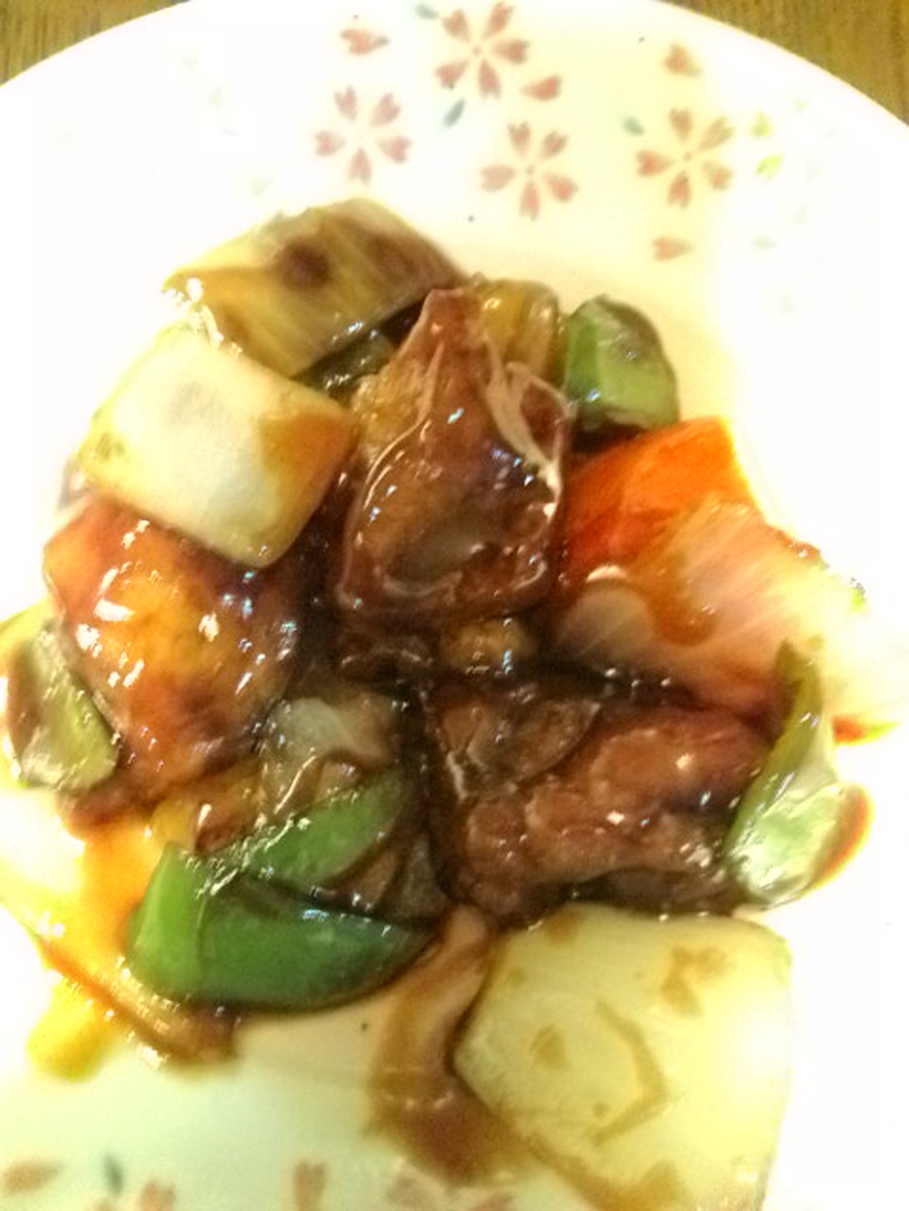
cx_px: 454
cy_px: 606
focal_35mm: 32
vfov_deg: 56.8
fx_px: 1120
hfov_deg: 44.2
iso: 363
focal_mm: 3.3
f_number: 2.8
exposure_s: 1/3.85
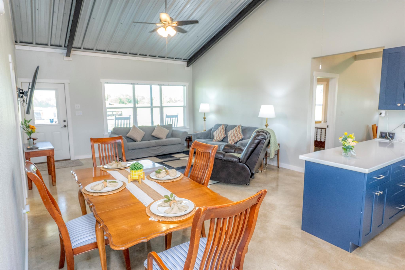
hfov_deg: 81.2
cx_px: 202
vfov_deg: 59.4
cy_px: 135
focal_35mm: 21
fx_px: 236
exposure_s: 1/60
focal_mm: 14
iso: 800
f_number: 5
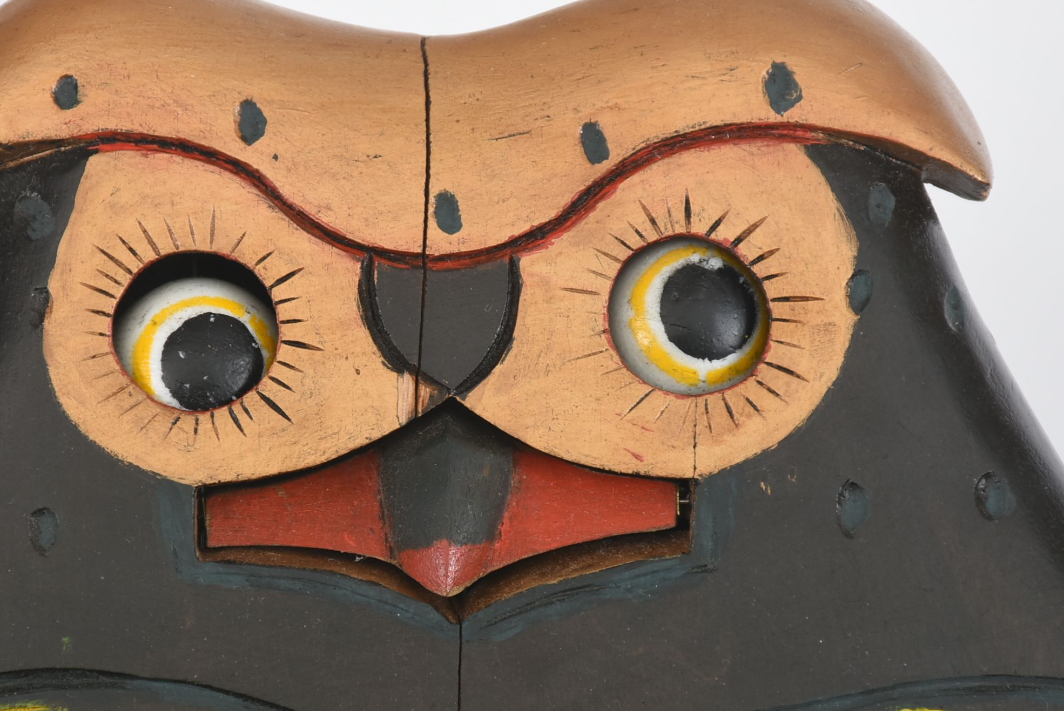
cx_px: 429
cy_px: 415
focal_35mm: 319
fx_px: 9436
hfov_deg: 6.5
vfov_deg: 4.3
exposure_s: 1/160
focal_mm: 140
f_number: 9
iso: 200
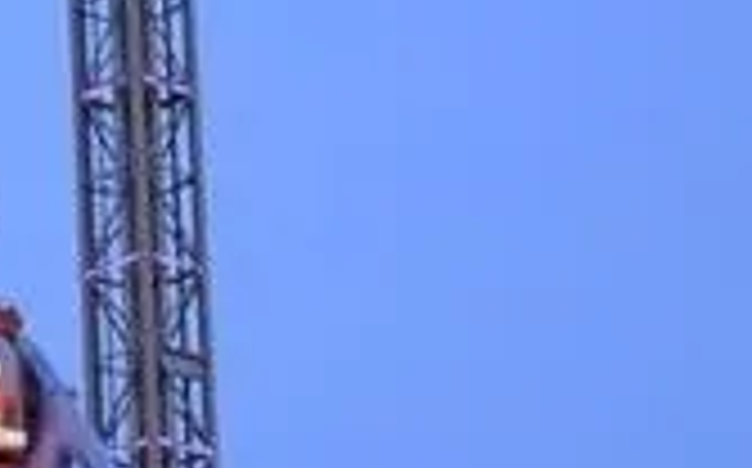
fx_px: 4054
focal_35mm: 198
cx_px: -131
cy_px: 396
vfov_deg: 6.6
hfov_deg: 10.4
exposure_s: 1/60
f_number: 3.8
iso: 900
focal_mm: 20
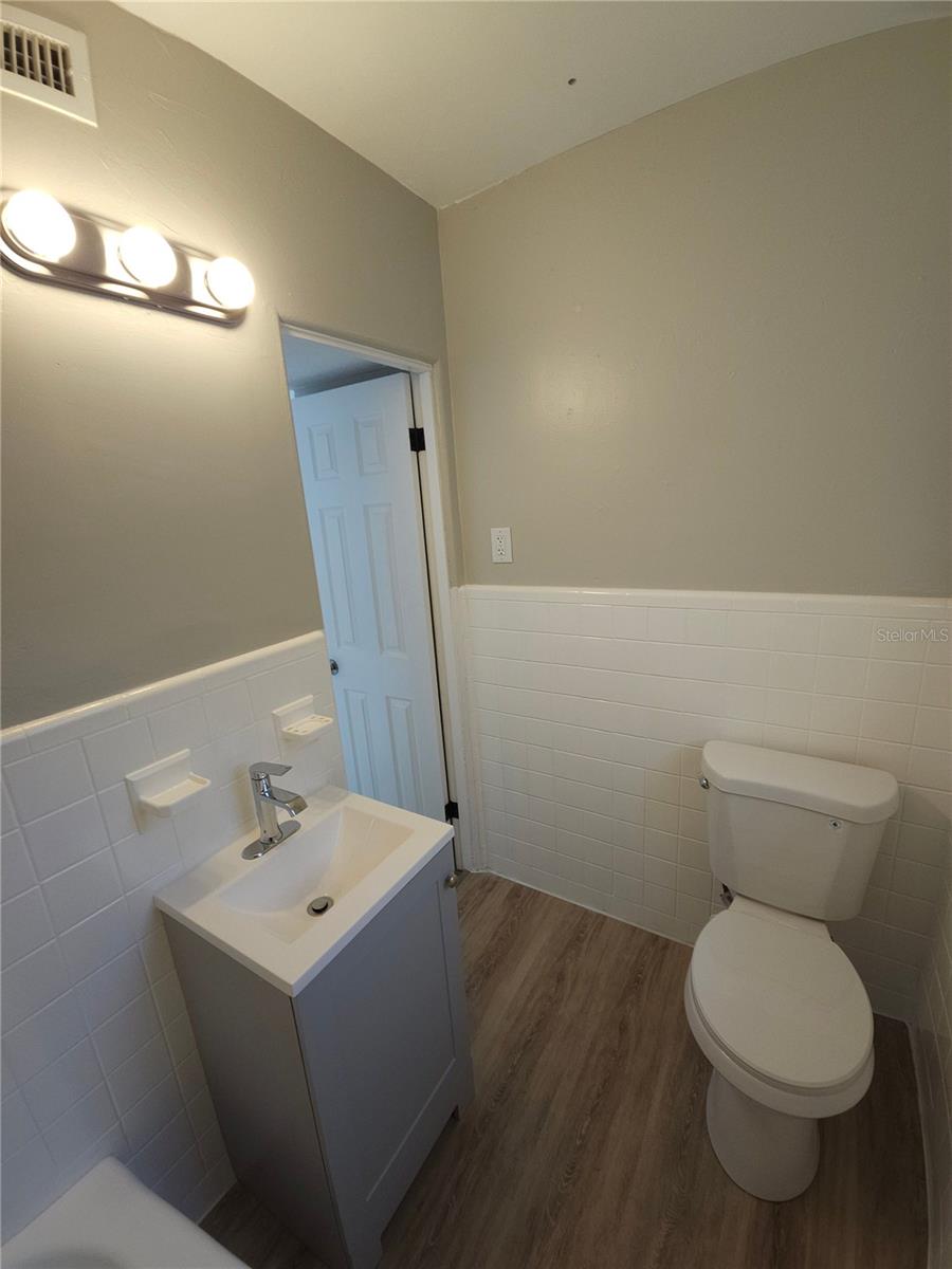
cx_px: 476
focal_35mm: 13
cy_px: 634
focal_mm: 2.2
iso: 50
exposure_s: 1/30
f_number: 2.2
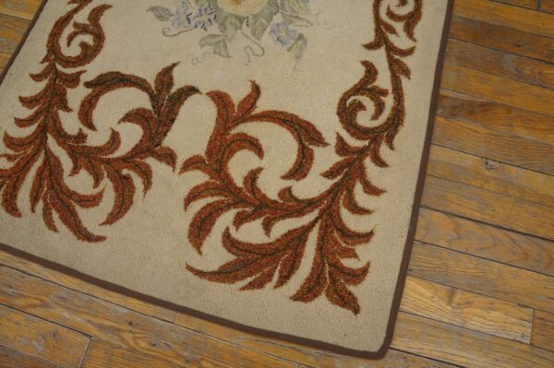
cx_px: 277
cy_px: 184
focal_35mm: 27
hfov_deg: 67.4
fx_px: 415
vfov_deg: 47.9
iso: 1600
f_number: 4
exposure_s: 1/160
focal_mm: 18
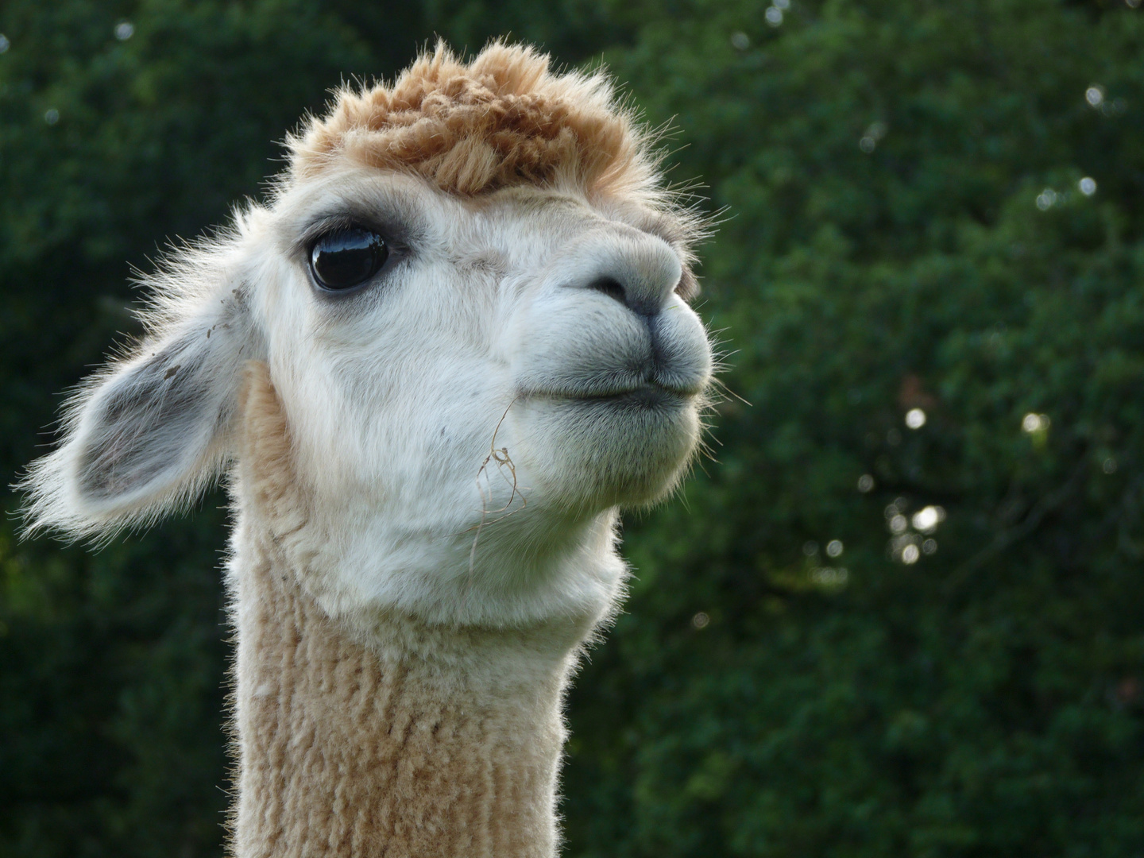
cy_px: 429
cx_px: 572
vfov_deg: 9.9
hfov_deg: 13.2
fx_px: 4957
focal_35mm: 150
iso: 100
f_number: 4
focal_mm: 26.7
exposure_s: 1/125
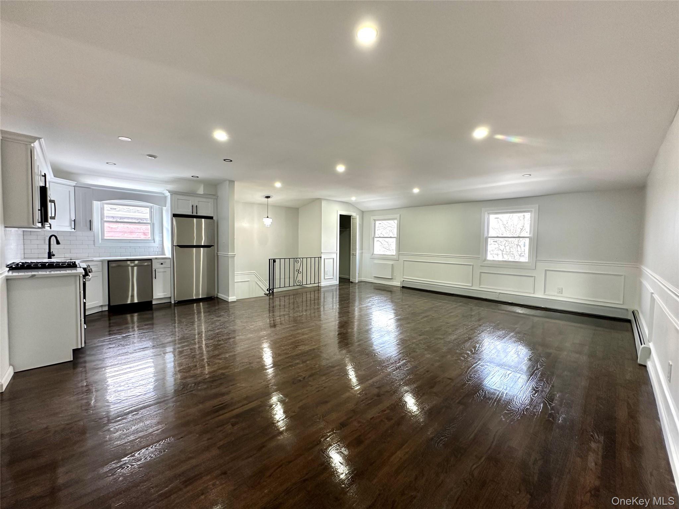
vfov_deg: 85.7
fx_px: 275
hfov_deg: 102.1
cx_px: 340
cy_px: 254
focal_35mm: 14
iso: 160
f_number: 2.2
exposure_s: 1/60
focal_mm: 2.22
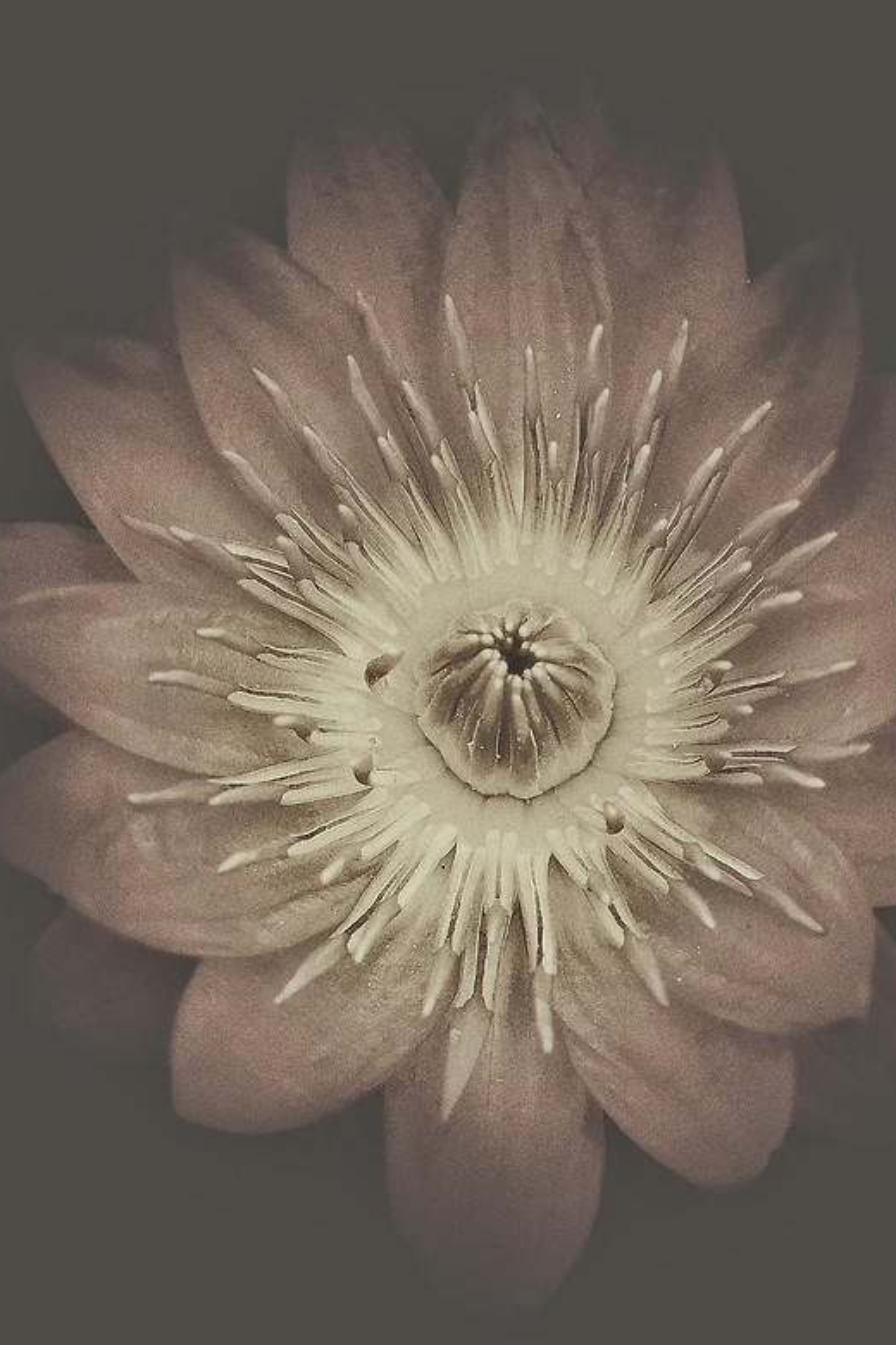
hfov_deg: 39.9
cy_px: 687
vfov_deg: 57.2
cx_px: 507
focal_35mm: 33
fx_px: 1232
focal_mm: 4.15
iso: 32
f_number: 2.2
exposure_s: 1/425
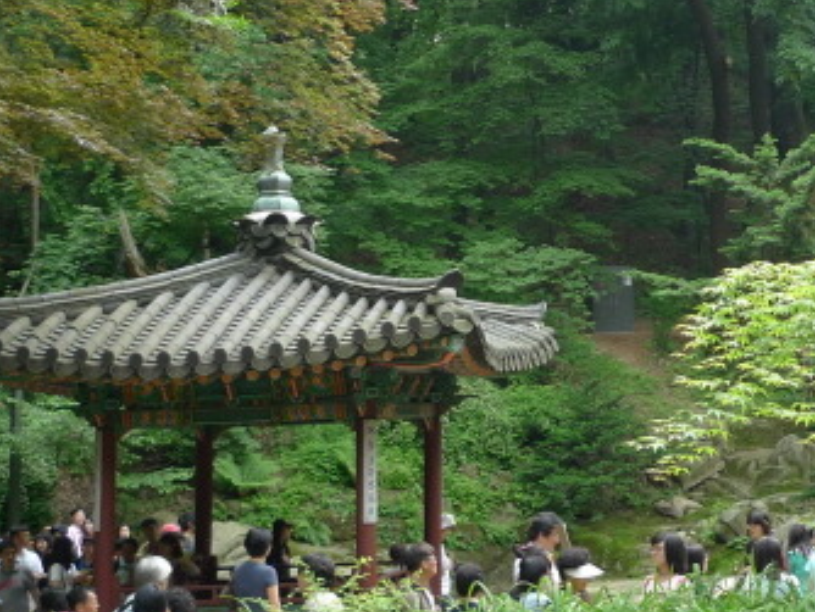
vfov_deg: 21.9
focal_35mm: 67
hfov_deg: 28.4
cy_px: 274
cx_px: 630
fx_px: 1579
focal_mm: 6.8
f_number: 2.5
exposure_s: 1/125
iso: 100
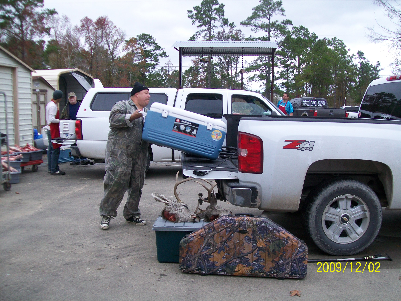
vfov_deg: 39.7
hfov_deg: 51.4
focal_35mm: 36
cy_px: 150
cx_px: 200
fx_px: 417
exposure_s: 1/125
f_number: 2.7
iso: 64
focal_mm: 6
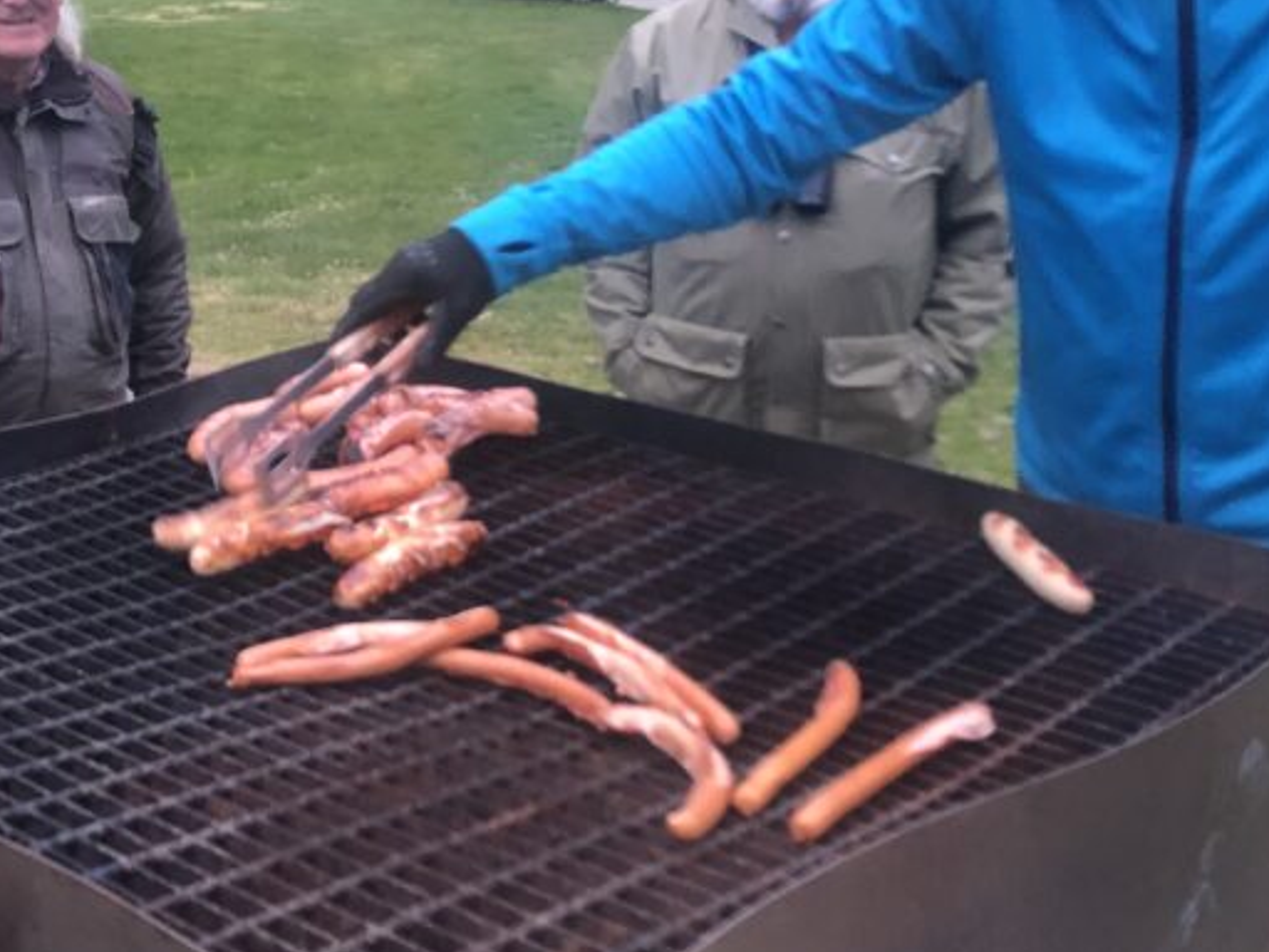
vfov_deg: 25.8
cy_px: 233
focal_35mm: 56
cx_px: 211
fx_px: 2053
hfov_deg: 33.1
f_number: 1.8
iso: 100
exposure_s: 1/14
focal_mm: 3.99
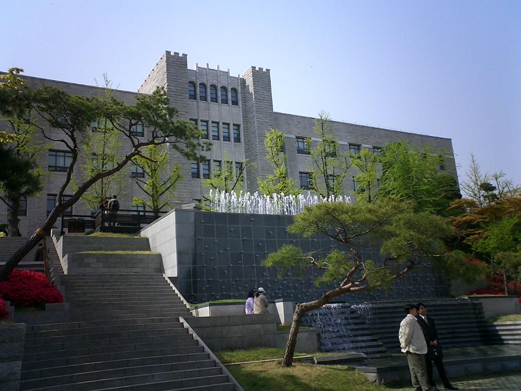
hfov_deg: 50.1
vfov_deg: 38.7
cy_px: 196
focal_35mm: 37
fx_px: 557
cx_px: 260
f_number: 3.5
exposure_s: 1/1000
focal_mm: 5.6
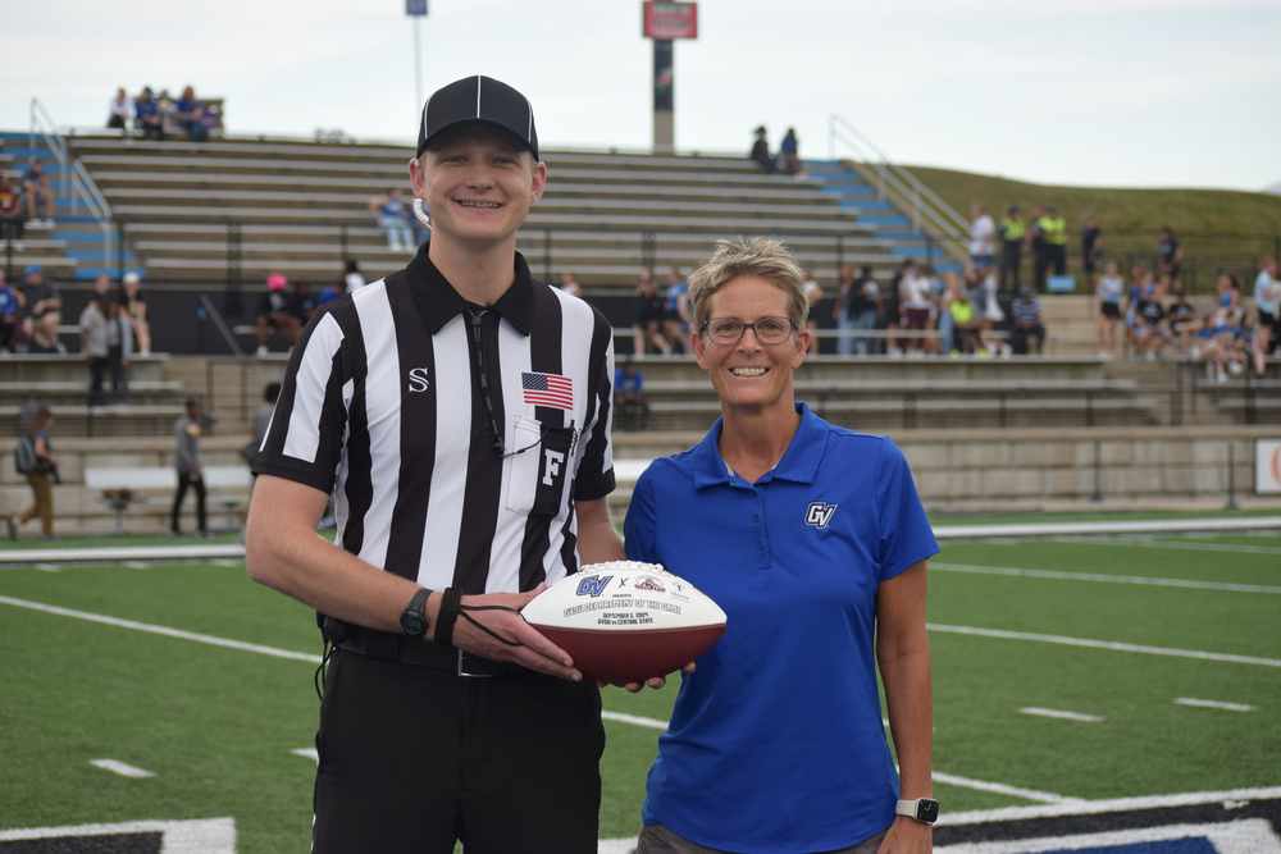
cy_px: 427
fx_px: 2936
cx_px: 640
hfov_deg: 24.6
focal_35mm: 82
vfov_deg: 16.6
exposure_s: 1/320
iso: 200
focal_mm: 55
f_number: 4
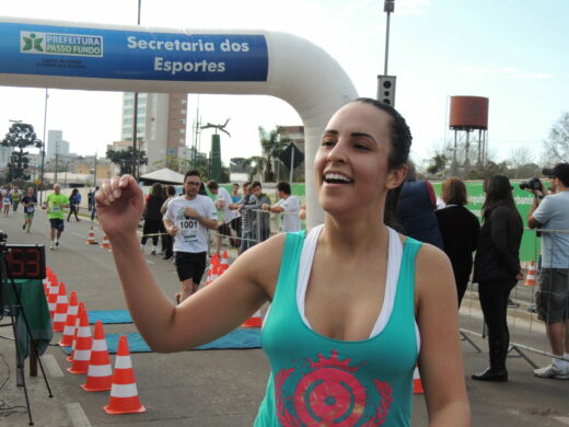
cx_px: 284
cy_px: 214
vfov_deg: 24.4
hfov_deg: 32.2
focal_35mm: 60
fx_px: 986
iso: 100
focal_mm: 10.7
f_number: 3.7
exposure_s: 1/400
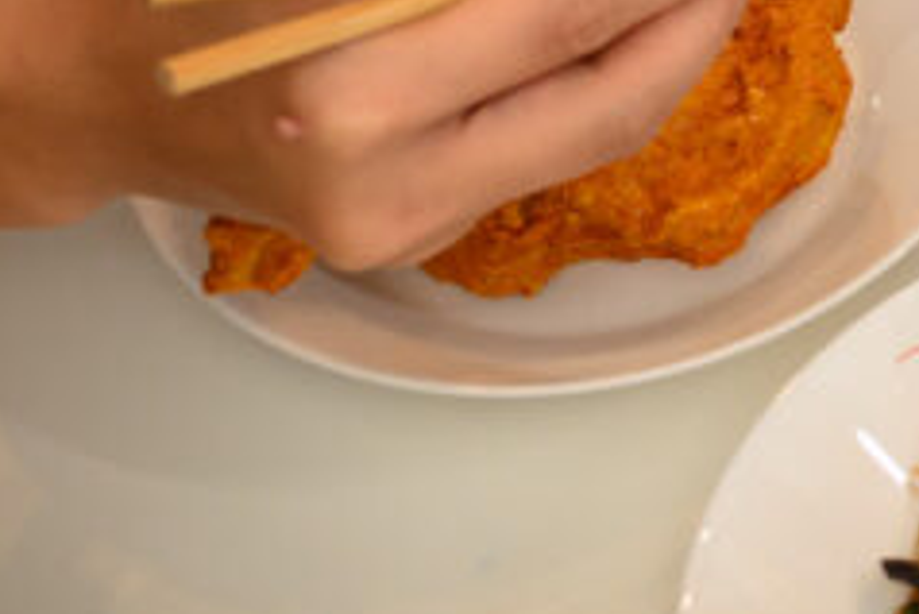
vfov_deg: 7.8
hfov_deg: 11.3
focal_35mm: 172
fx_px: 4393
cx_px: 1537
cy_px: -295
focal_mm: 40
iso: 800
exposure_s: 1/160
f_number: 4
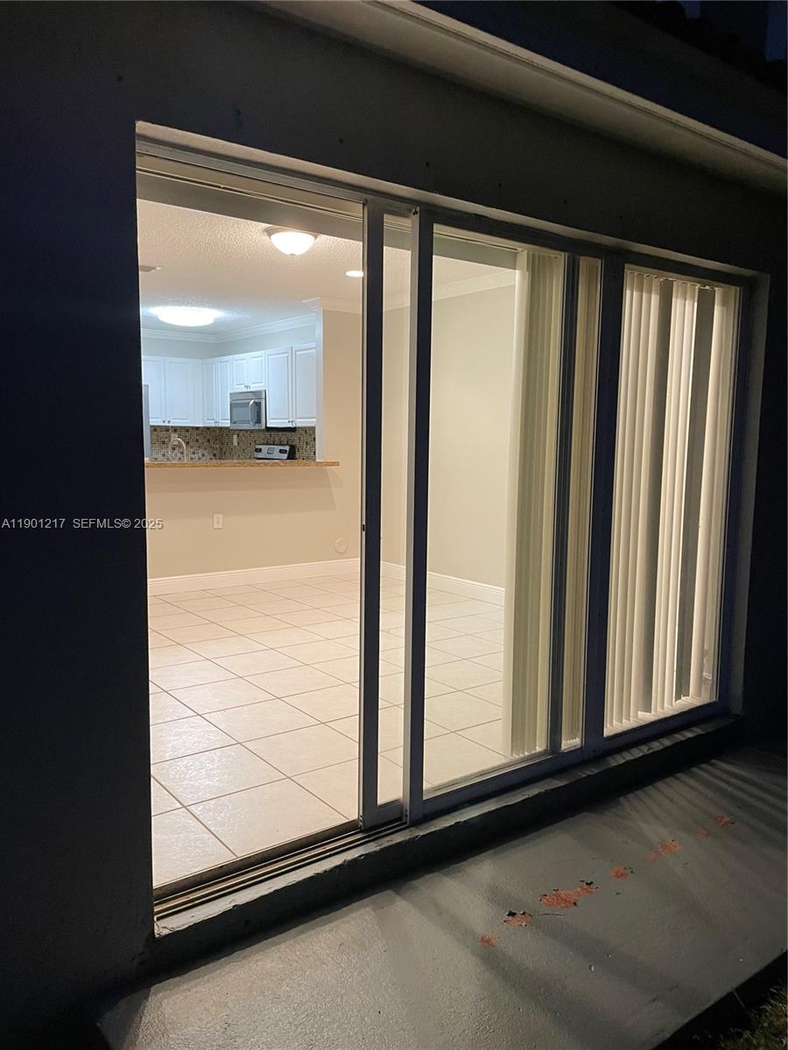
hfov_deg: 53.1
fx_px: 789
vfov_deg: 67.3
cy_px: 525
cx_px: 394
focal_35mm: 26
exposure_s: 1/60
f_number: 1.6
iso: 200
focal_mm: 4.2
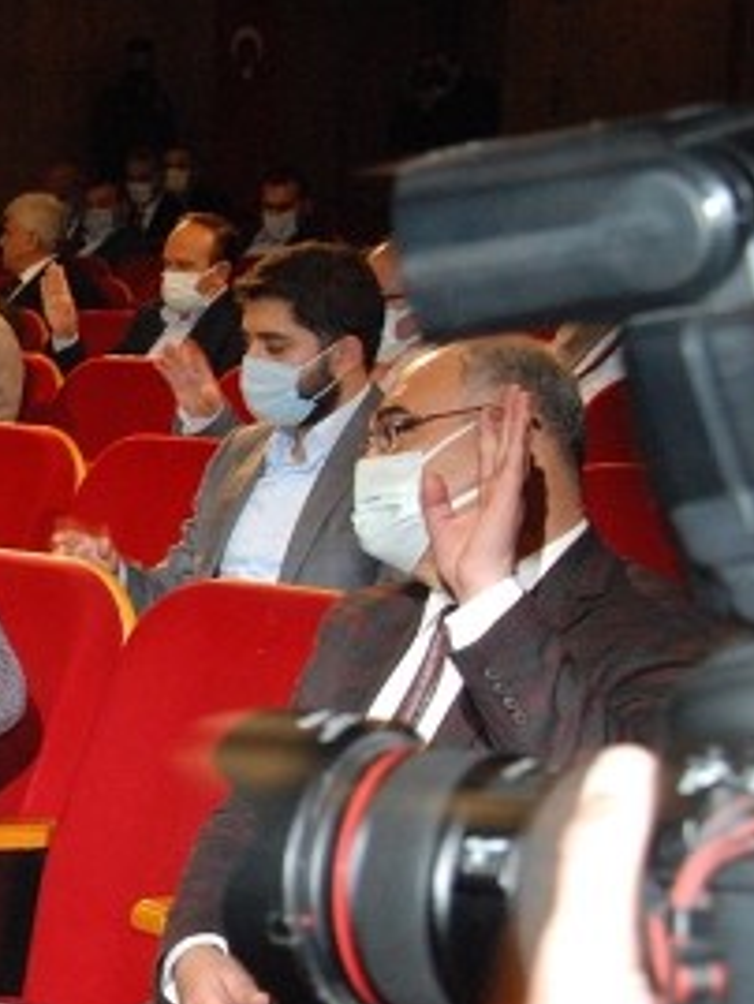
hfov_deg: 13.6
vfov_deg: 19.0
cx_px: -340
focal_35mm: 103
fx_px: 2989
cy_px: 668
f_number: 5.6
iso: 1600
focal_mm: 30
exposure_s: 1/60
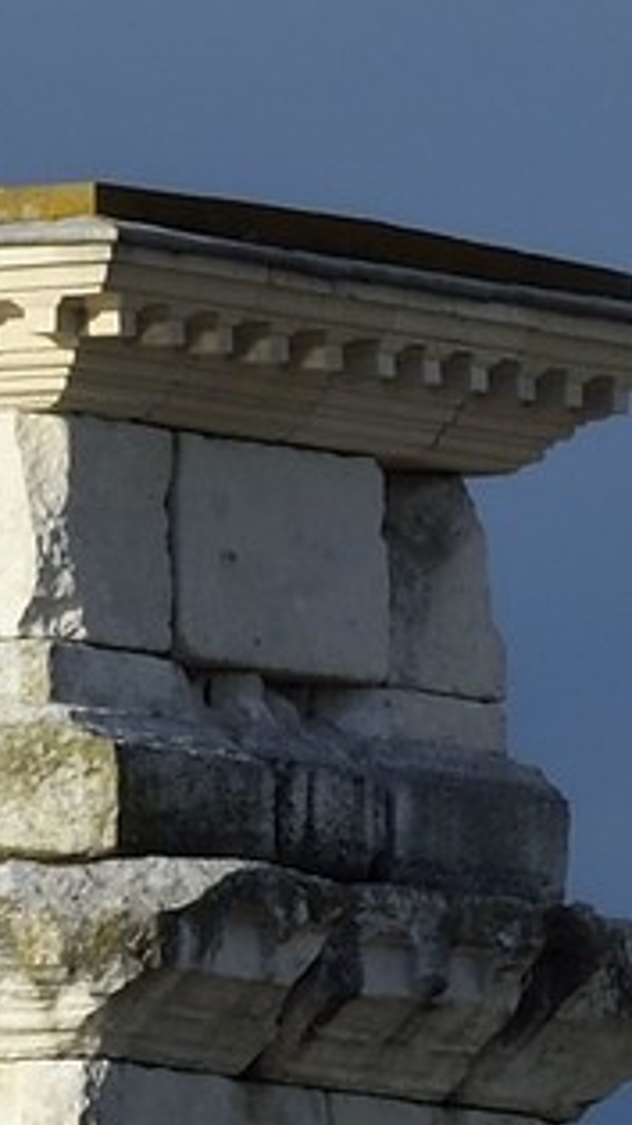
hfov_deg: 0.9
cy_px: 2286
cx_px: -1767
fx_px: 38135
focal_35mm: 1279
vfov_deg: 1.7
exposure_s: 1/250
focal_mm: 160
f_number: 14
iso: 200
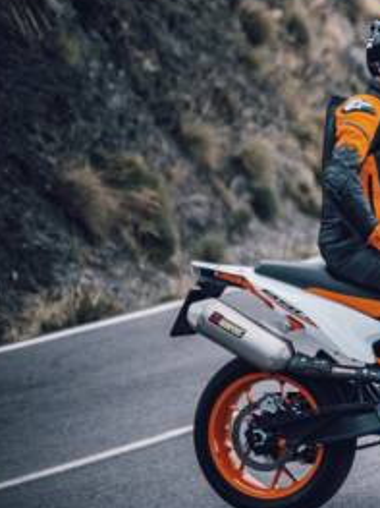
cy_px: 242
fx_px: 1904
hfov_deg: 10.7
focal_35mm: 130
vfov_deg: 15.2
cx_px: 662
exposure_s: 1/6400
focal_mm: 50
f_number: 1.4
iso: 100
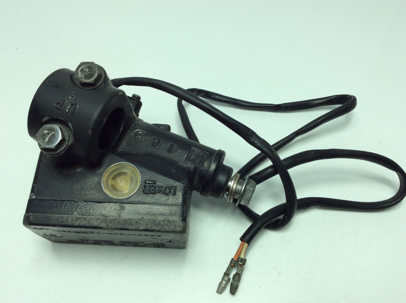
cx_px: 203
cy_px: 152
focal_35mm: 32
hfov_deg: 56.9
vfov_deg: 44.1
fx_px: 375
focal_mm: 3.3
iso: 32
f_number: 2.4
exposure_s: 1/411
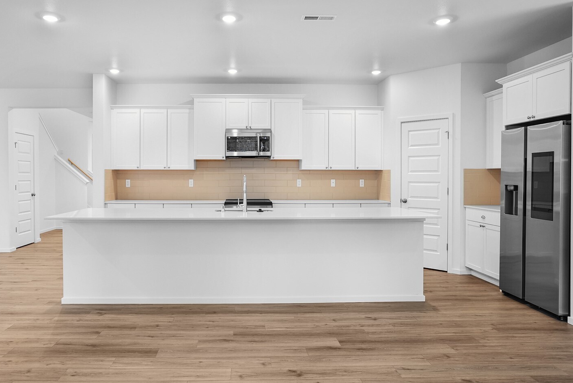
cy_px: 182
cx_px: 247
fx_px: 382
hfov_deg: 73.3
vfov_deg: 53.2
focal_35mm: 24
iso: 400
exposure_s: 1/3
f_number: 8
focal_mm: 20
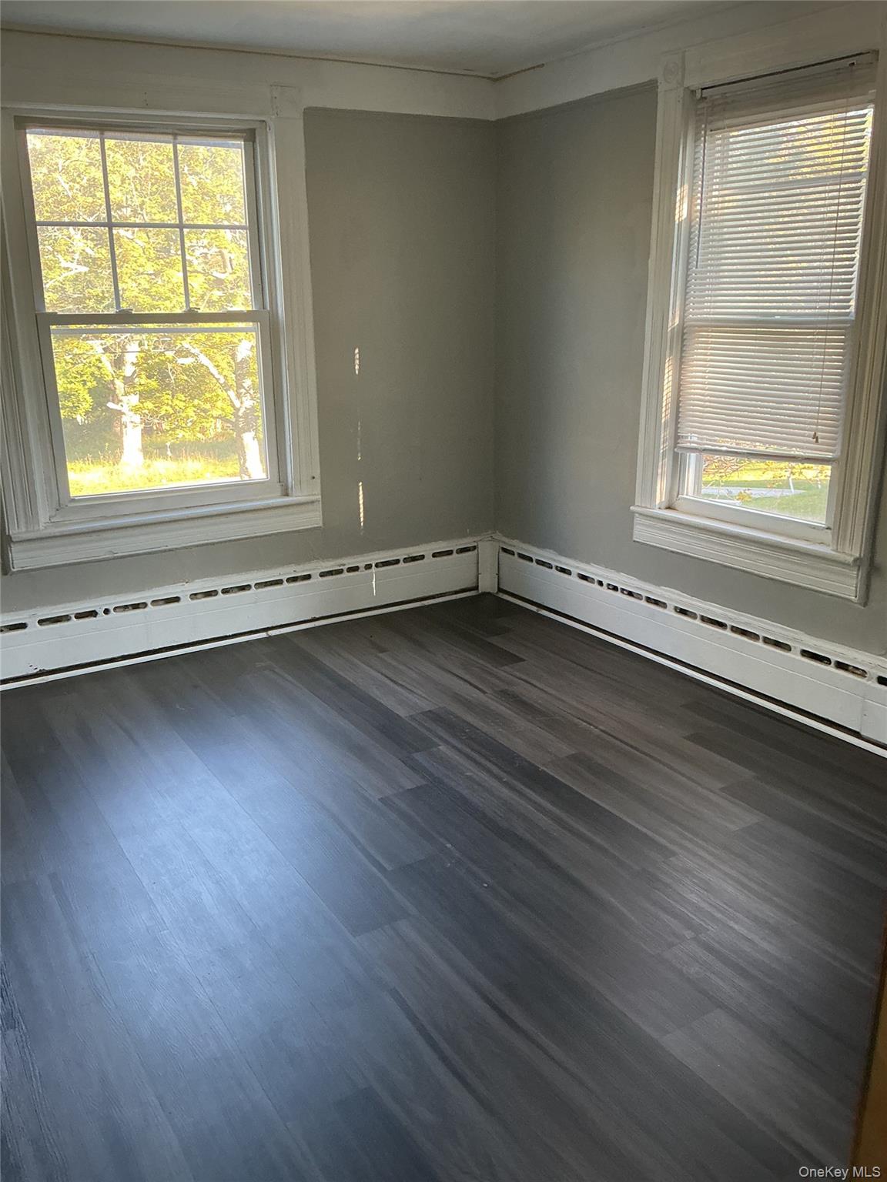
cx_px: 444
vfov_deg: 61.7
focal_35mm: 29
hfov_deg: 48.2
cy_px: 591
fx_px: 991
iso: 100
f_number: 1.8
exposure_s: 1/60
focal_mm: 3
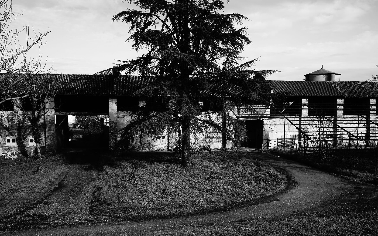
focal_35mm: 36
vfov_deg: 35.3
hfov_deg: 54.0
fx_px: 371
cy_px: 120
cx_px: 188
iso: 64
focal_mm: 35
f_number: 8
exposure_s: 1/125
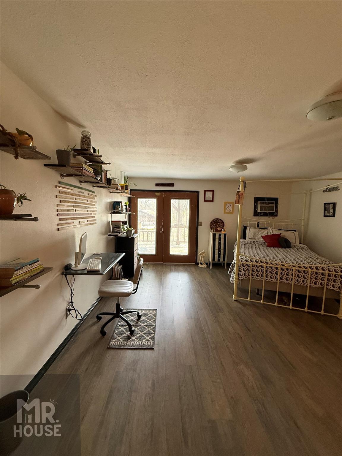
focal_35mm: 14
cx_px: 171
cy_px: 228
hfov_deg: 85.7
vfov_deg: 102.1
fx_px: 184
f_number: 2.2
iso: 250
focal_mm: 2.22
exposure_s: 1/60
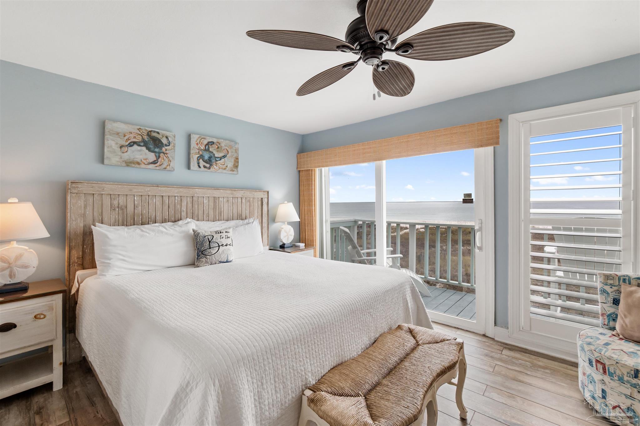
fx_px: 267
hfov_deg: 100.4
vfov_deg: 77.3
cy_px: 213
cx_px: 320
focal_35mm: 15
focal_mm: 10
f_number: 9
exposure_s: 1/80
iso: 400
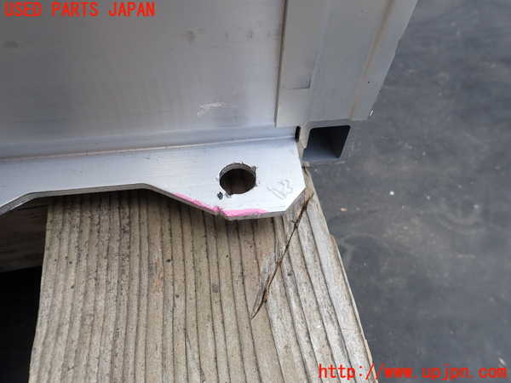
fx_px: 369
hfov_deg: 69.4
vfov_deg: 54.9
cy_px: 192
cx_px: 256
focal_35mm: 25
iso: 100
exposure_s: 1/200
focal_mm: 4.5
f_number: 2.8
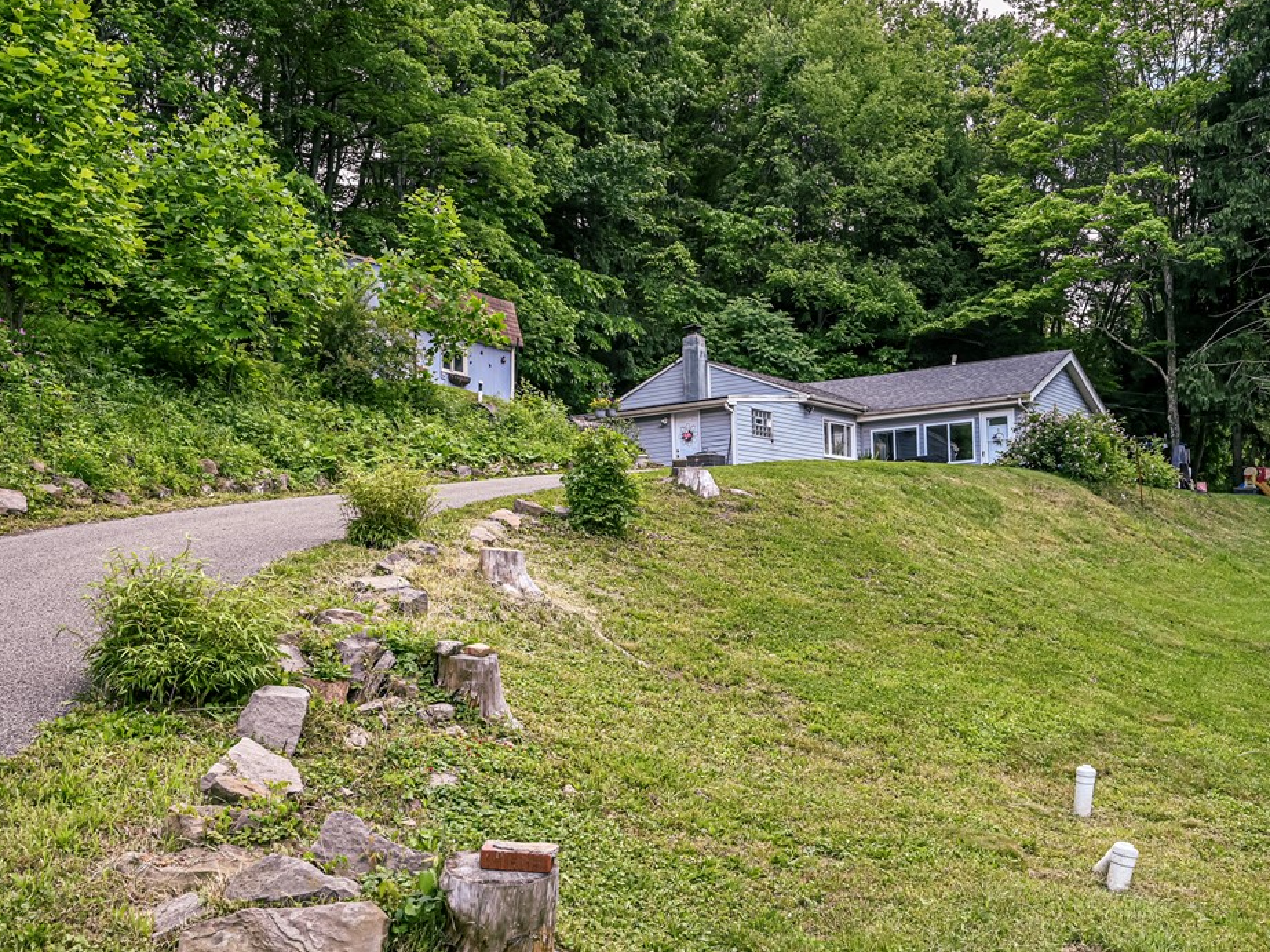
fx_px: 1247
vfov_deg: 41.8
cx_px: 683
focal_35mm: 34
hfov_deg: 53.9
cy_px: 483
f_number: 8
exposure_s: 1/80
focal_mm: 30
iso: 125
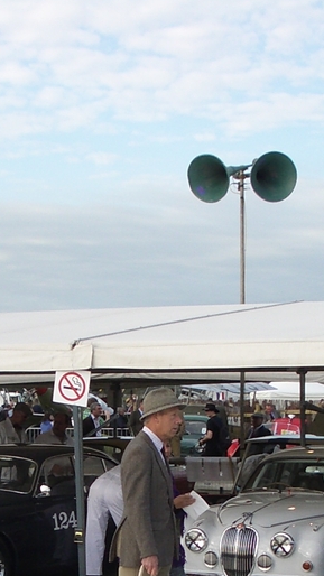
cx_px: 66
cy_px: 528
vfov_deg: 21.9
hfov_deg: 12.7
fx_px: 1451
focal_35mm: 95
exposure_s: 1/200
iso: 80
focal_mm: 5.8
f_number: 4.3
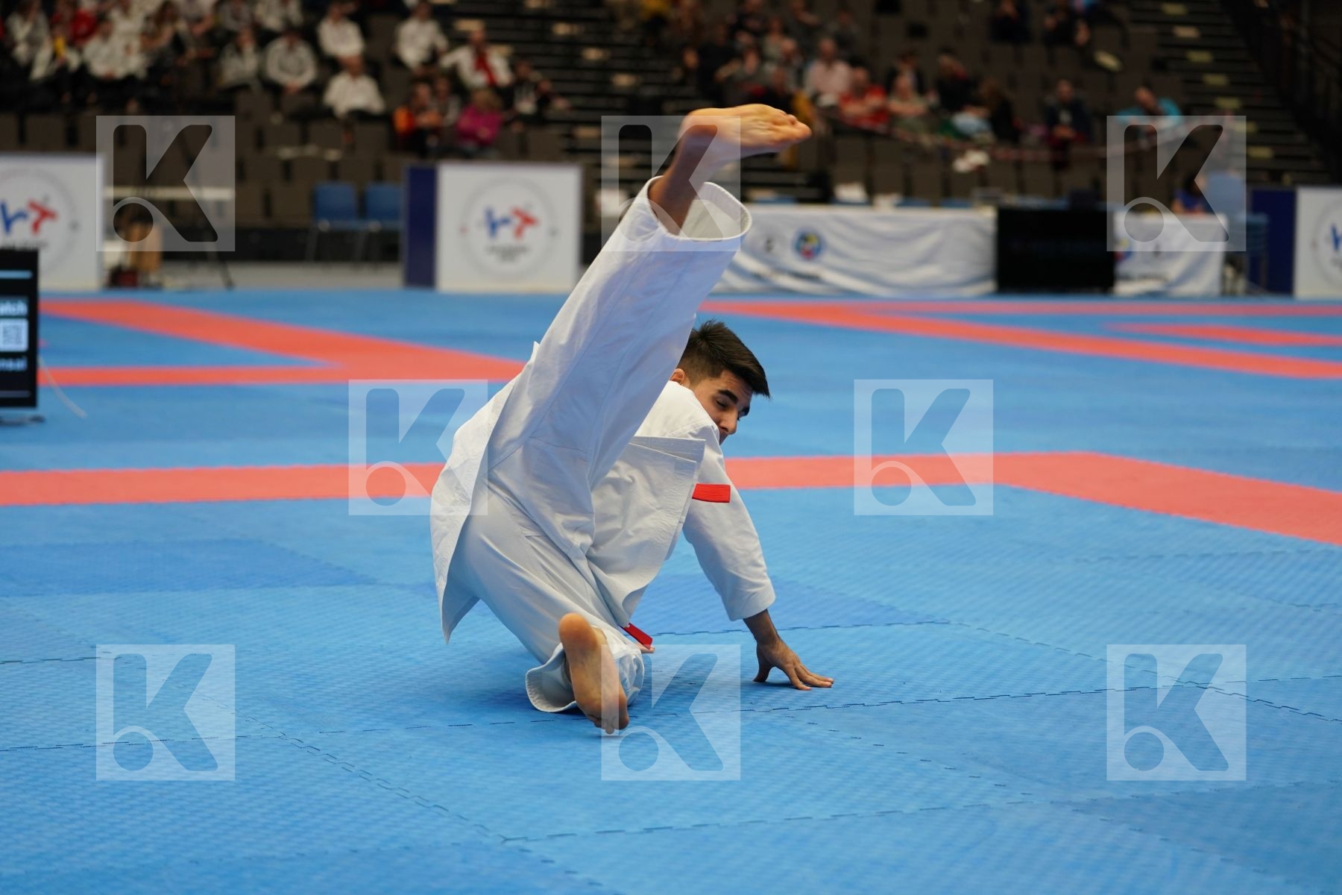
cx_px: 671
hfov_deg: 23.6
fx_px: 3206
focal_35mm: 86
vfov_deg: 15.9
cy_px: 448
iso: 1000
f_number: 2.8
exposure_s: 1/500
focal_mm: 86
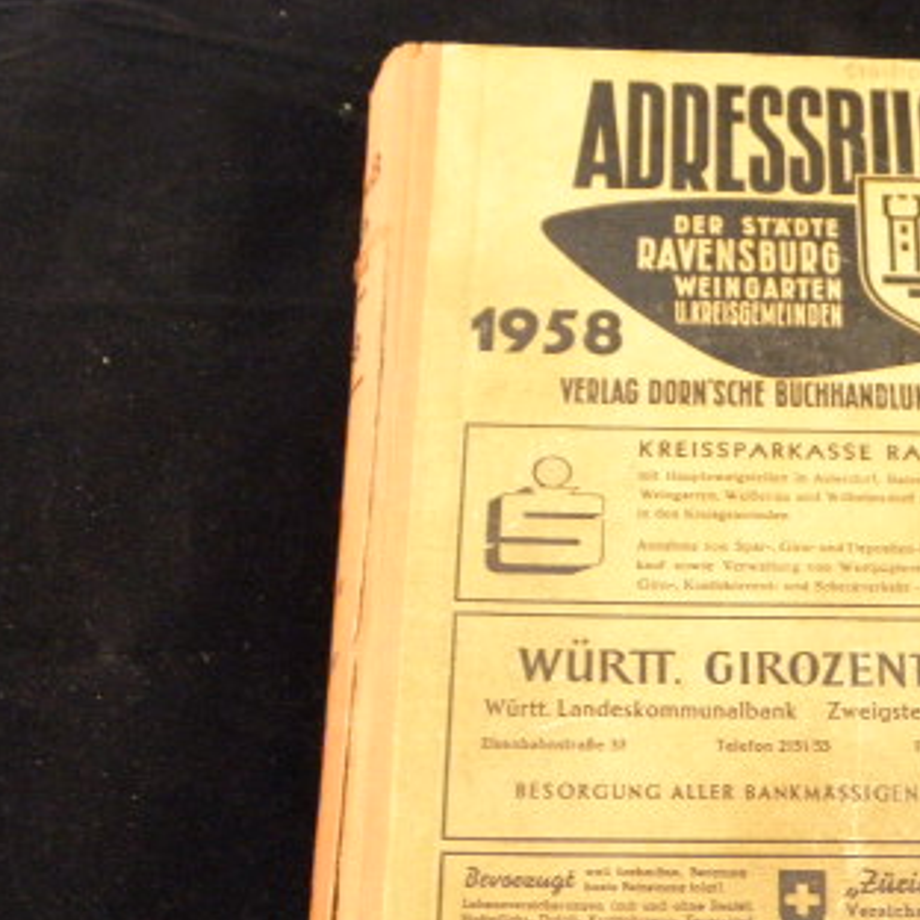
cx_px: 740
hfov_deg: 24.6
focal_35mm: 69
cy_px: 652
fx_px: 2075
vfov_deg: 24.8
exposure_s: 1/30
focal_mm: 6.8
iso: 400
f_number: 3.7
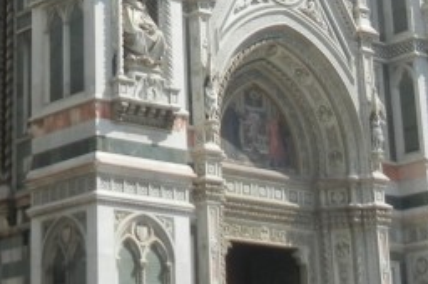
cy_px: -62
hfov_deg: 16.1
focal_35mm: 125
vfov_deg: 10.7
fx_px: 1484
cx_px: 8
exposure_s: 1/343
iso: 160
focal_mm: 5.4
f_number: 7
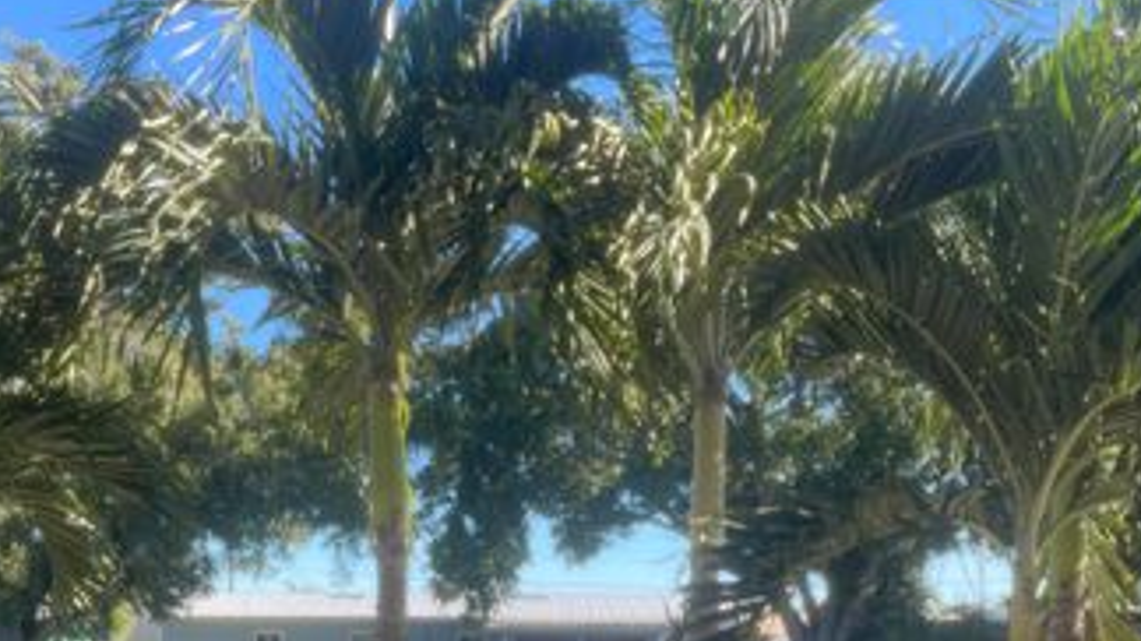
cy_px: 555
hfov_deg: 47.8
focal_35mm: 42
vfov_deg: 27.5
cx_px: 416
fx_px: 1270
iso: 32
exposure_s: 1/735
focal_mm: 5.1
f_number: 1.6
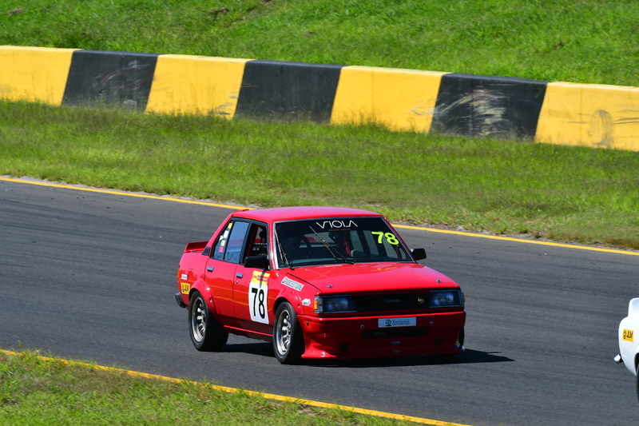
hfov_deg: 3.4
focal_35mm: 615
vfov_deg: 2.2
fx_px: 10913
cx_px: 320
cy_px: 213
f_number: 13
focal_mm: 410
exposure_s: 1/640
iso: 500
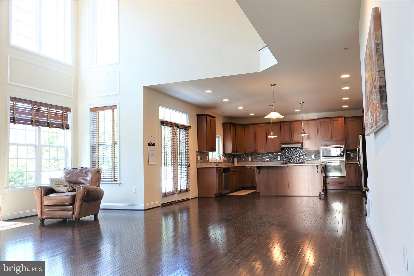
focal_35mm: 29
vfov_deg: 45.0
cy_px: 138
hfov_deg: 63.7
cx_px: 207
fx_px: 333
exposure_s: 1/30
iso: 100
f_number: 2.8
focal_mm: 10.59
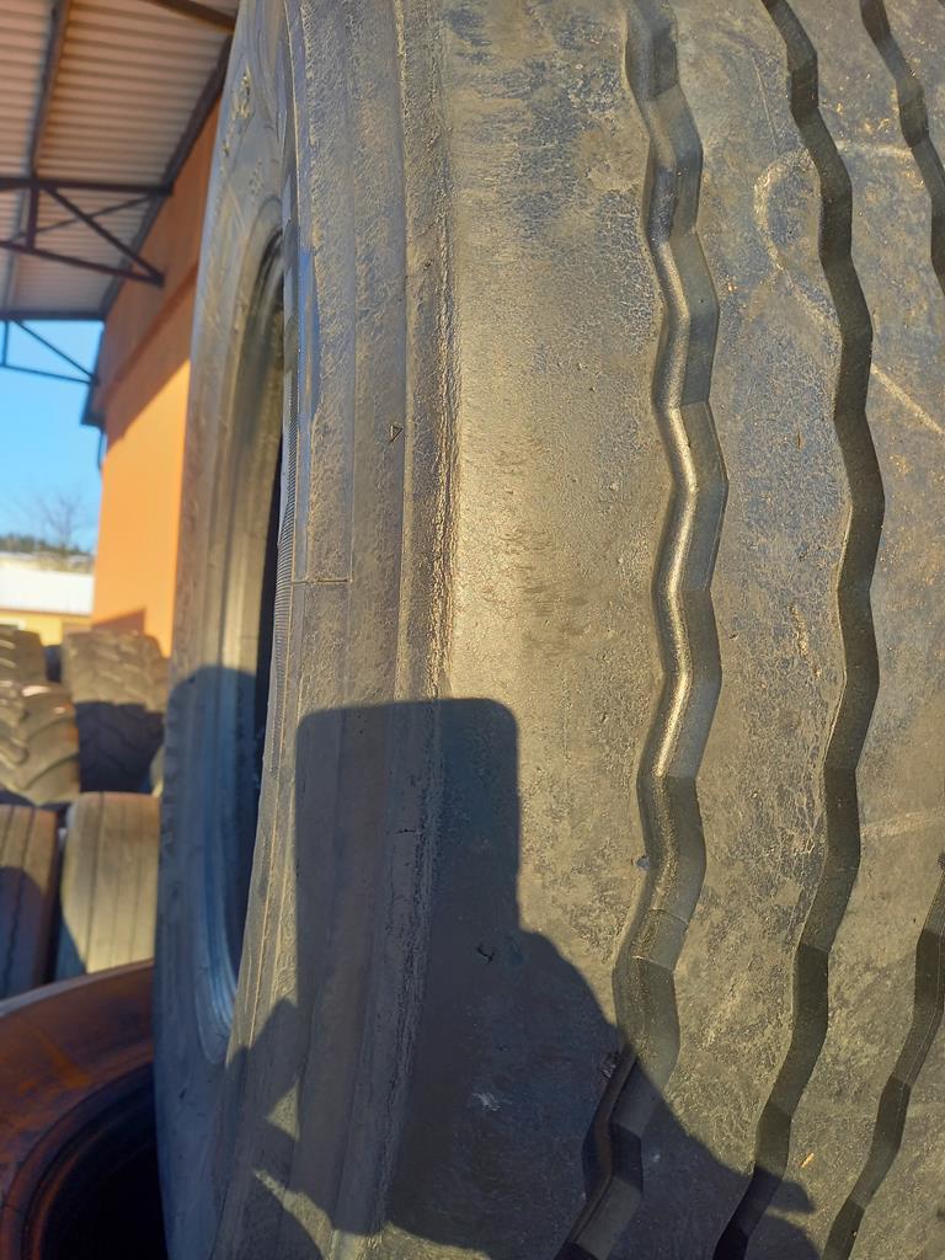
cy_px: 630
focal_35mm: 25
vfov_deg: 69.4
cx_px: 472
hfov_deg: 54.9
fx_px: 910
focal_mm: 4.65
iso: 50
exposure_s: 1/113
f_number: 1.8
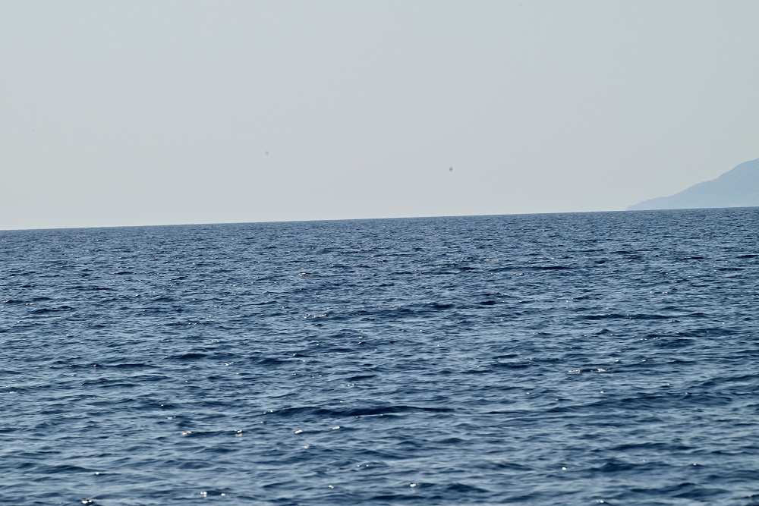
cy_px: 253
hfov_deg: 6.9
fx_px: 6325
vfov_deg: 4.6
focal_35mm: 300
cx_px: 380
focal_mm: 300
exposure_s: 1/320
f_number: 16
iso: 250
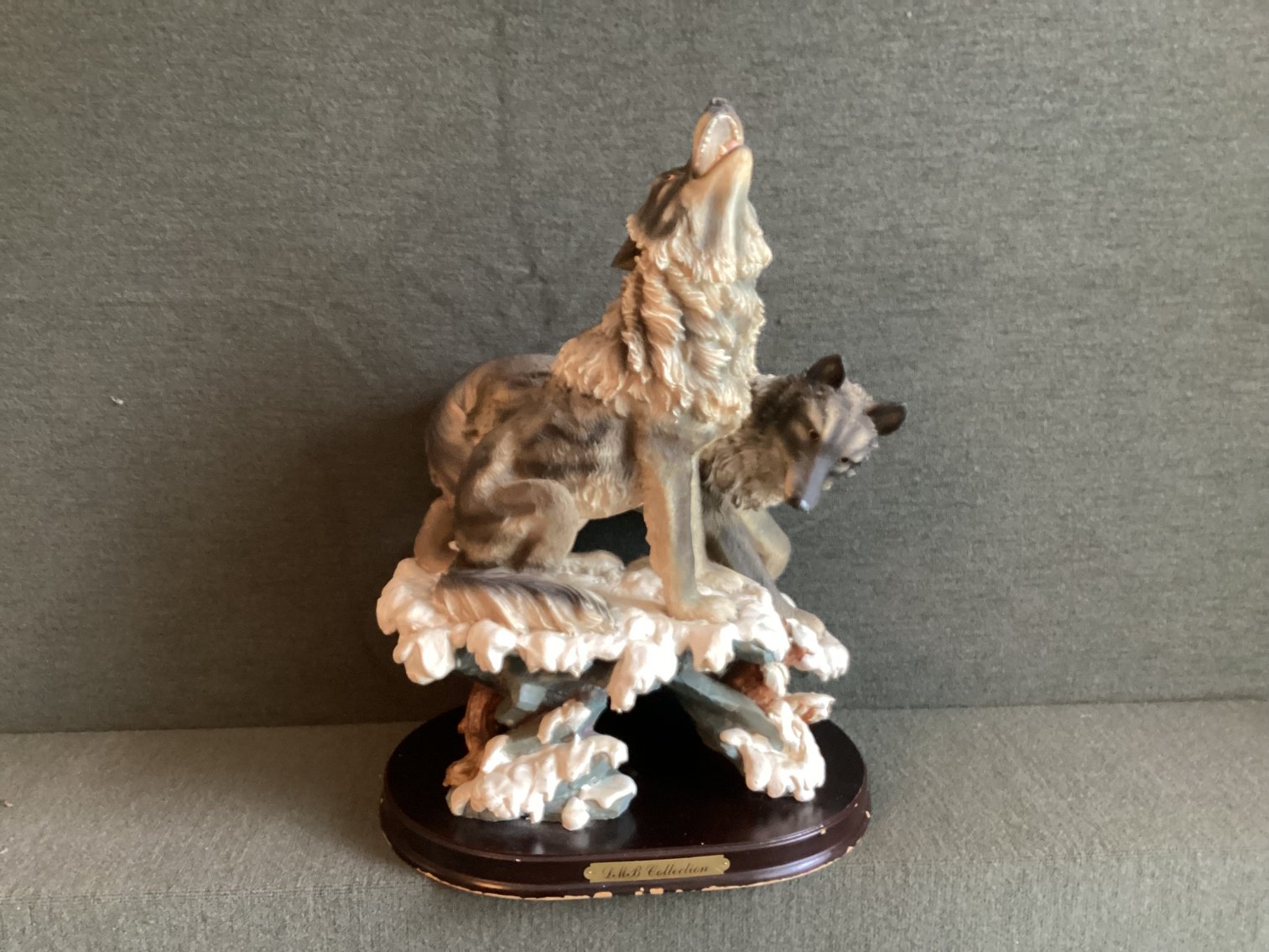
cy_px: 476
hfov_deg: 58.3
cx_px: 634
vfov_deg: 45.4
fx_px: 1137
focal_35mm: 31
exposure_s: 1/40
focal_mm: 3.3
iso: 400
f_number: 2.4
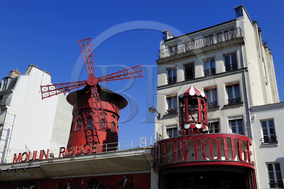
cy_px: 94
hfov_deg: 50.7
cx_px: 142
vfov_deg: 35.0
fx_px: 300
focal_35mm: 38
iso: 200
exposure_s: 1/160
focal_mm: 38
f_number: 14
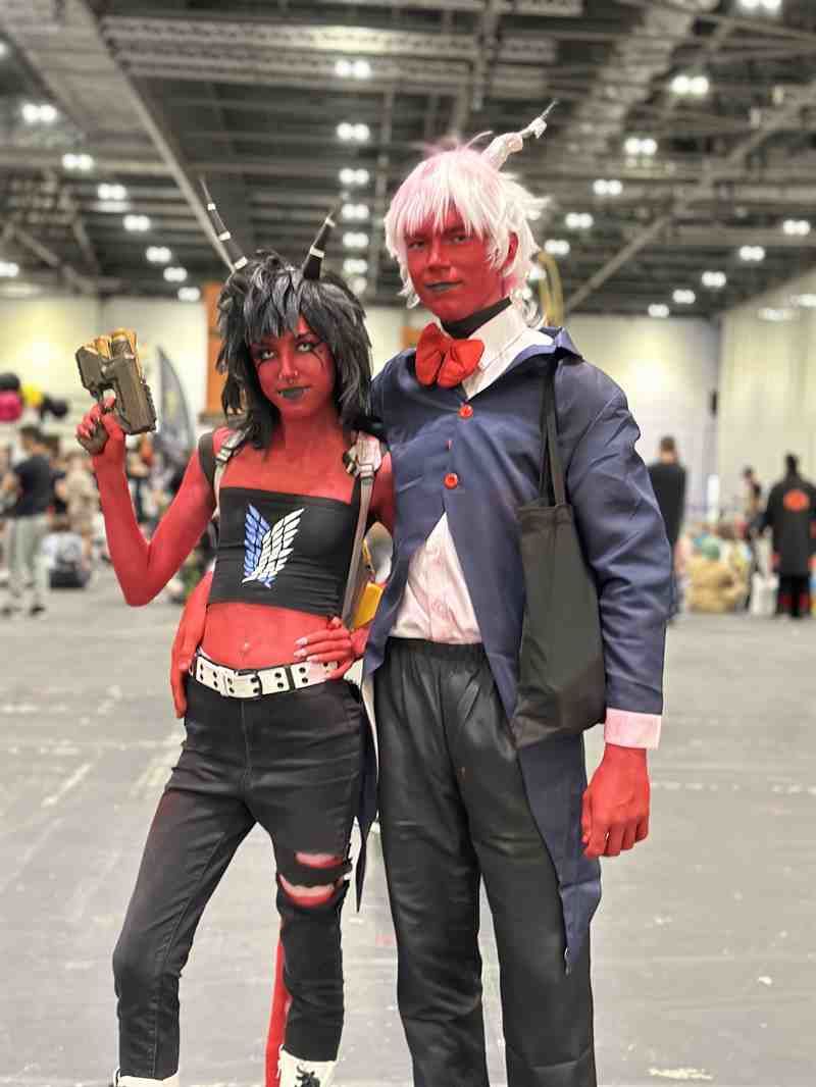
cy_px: 544
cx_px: 408
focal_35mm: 48
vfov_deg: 39.6
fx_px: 1508
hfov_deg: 30.3
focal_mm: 6.86
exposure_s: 1/33
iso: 640
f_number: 1.78
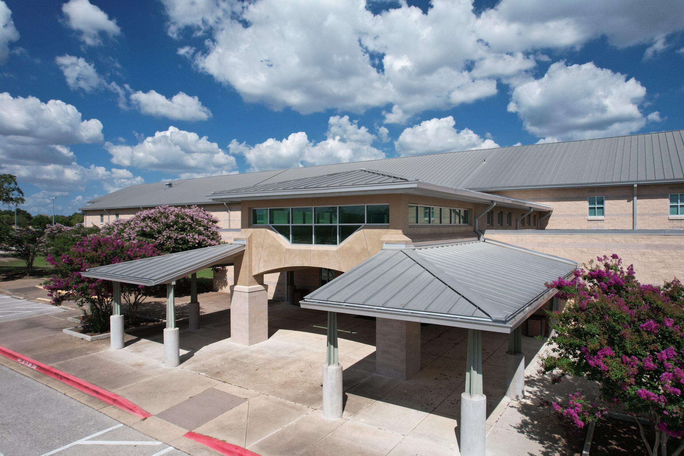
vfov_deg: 57.2
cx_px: 342
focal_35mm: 22
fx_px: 418
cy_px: 228
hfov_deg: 78.6
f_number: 2.8
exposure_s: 1/1250
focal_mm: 8.38
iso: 120
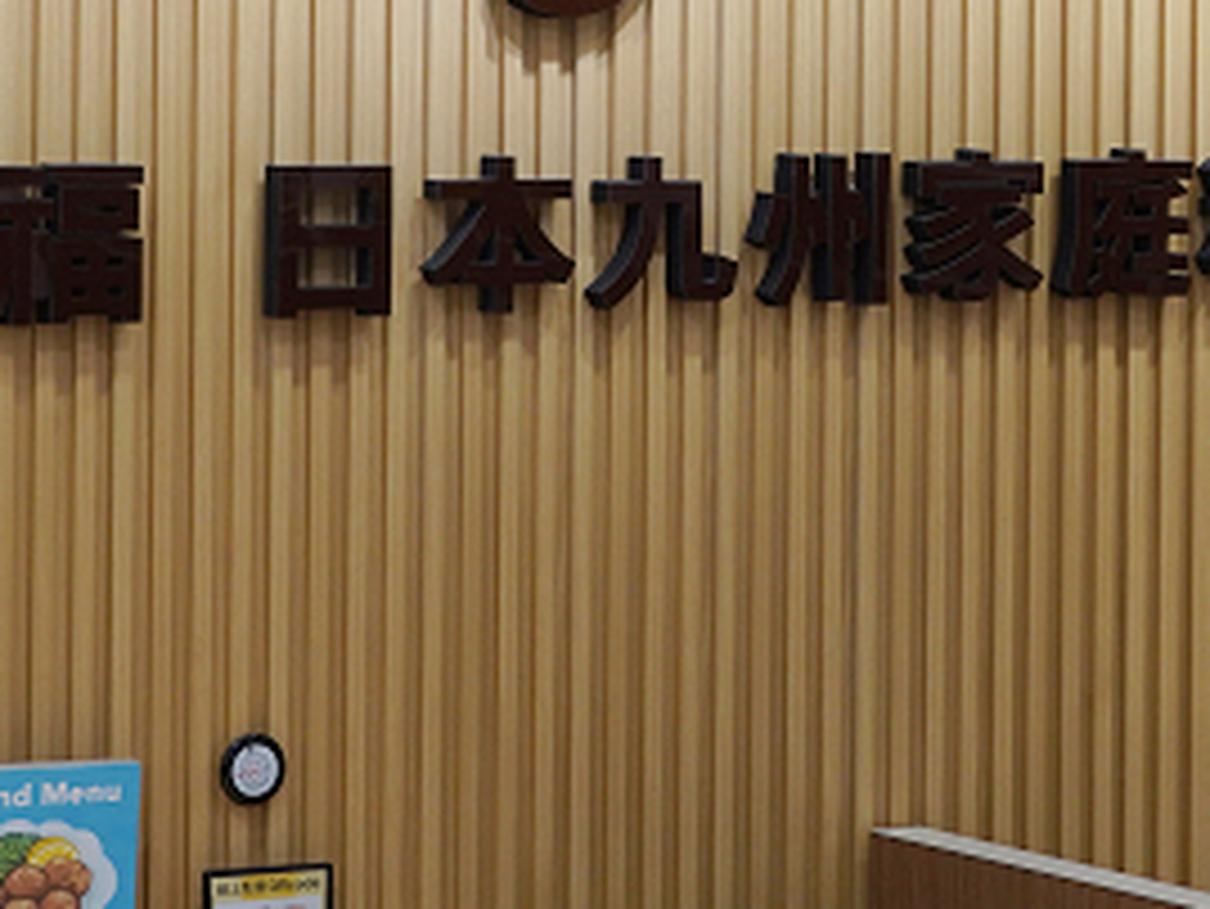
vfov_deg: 8.4
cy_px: -68
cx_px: 1165
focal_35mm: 176
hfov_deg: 11.1
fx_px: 6155
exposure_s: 1/160
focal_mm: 41
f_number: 4
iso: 500
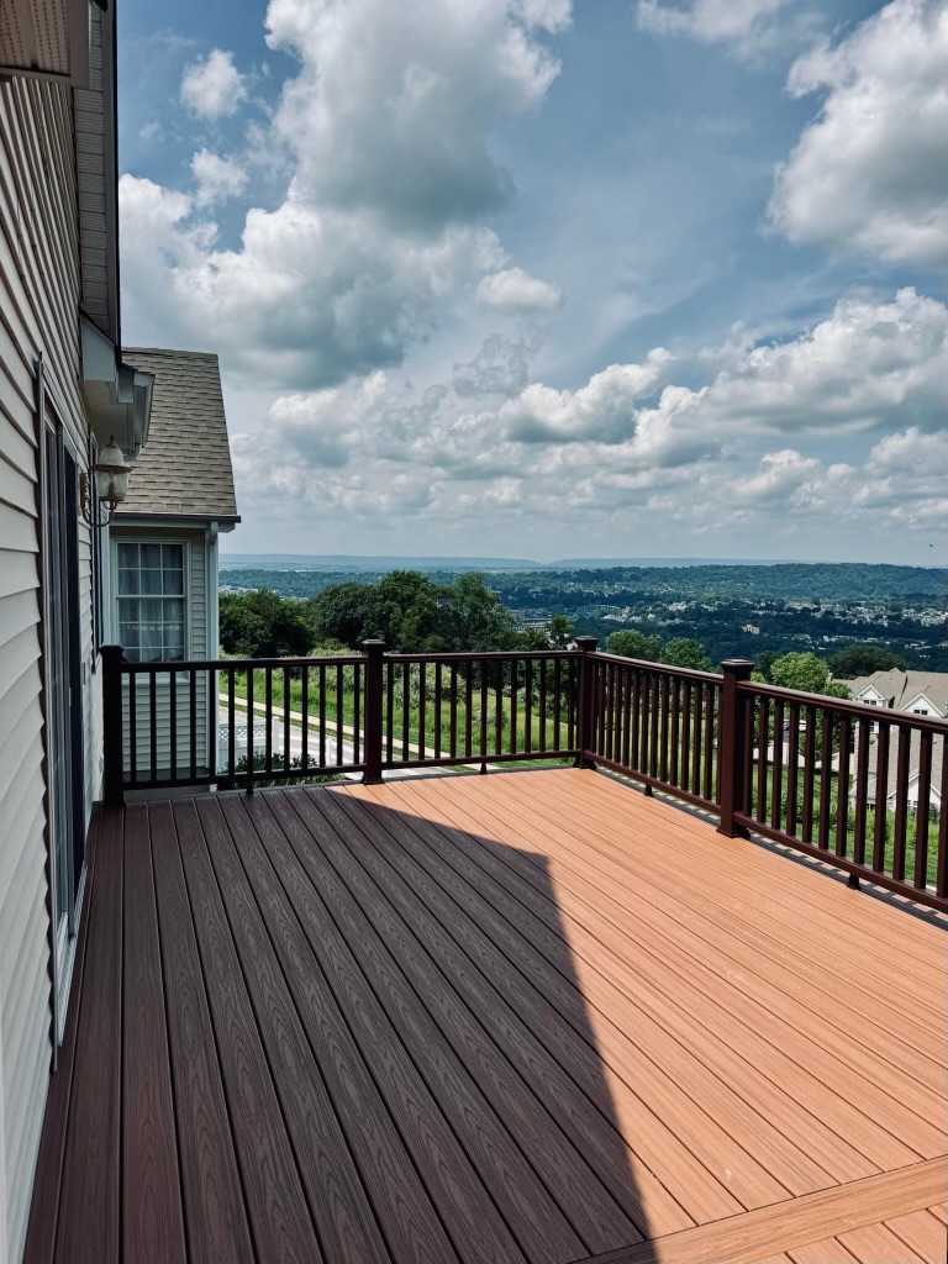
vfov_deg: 71.6
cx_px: 474
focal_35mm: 24
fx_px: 876
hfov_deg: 56.8
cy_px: 632
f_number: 1.78
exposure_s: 1/7092
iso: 80
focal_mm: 6.76
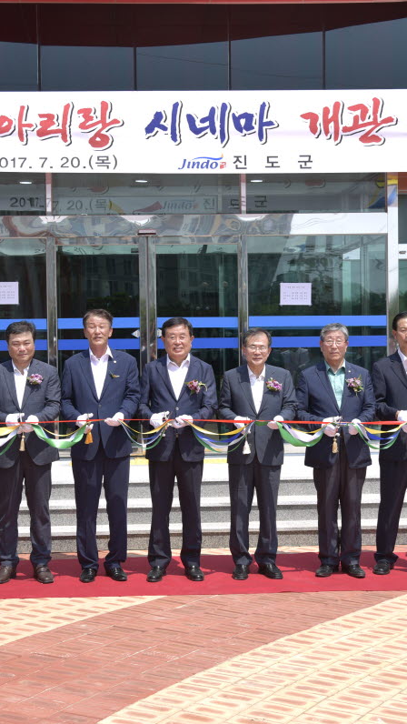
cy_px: 361
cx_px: 153
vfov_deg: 34.9
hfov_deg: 20.0
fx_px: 1151
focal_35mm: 60
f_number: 5
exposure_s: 1/160
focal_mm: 38
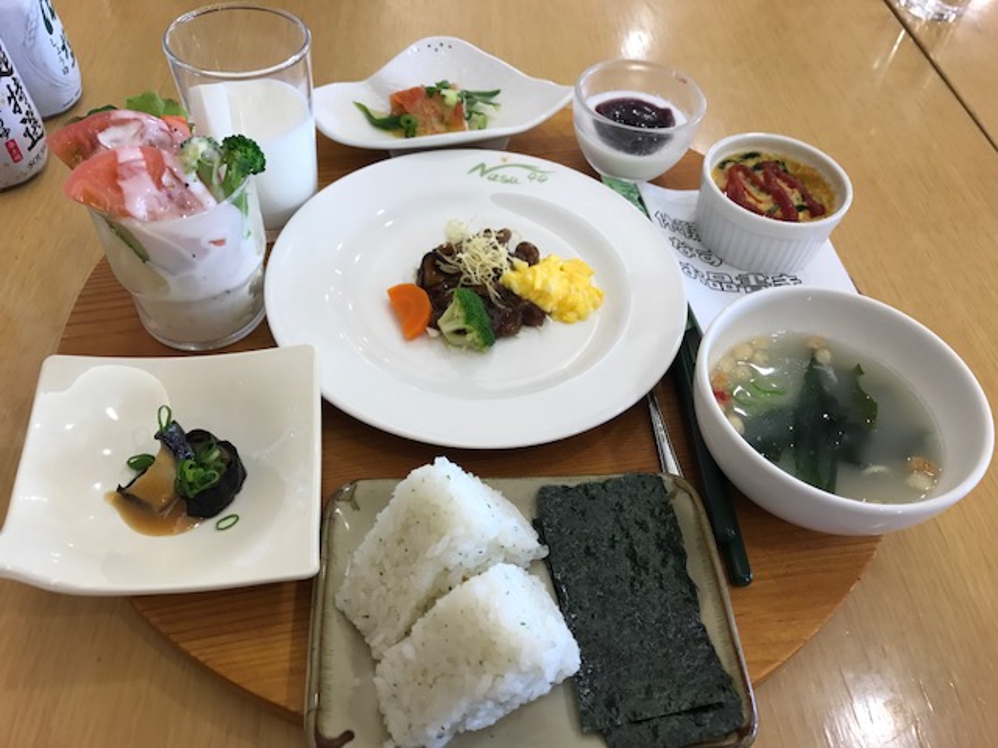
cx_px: 499
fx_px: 807
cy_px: 374
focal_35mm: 28
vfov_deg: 49.7
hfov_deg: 63.4
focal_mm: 3.99
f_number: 1.8
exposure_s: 1/50
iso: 32
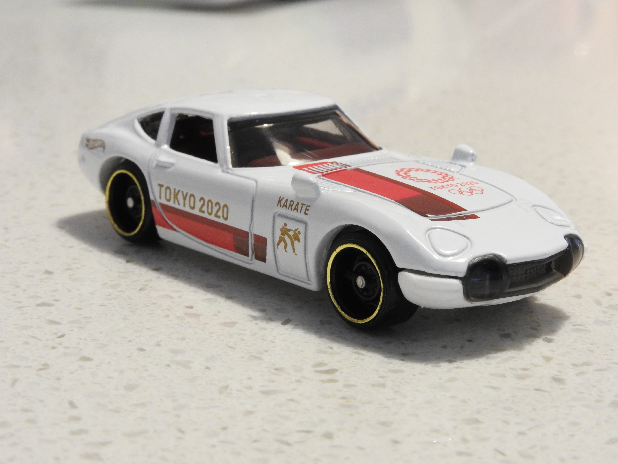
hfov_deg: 24.4
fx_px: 1428
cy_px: 232
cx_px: 309
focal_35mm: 80
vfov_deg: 18.4
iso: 800
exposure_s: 1/6
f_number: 8
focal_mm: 14.3
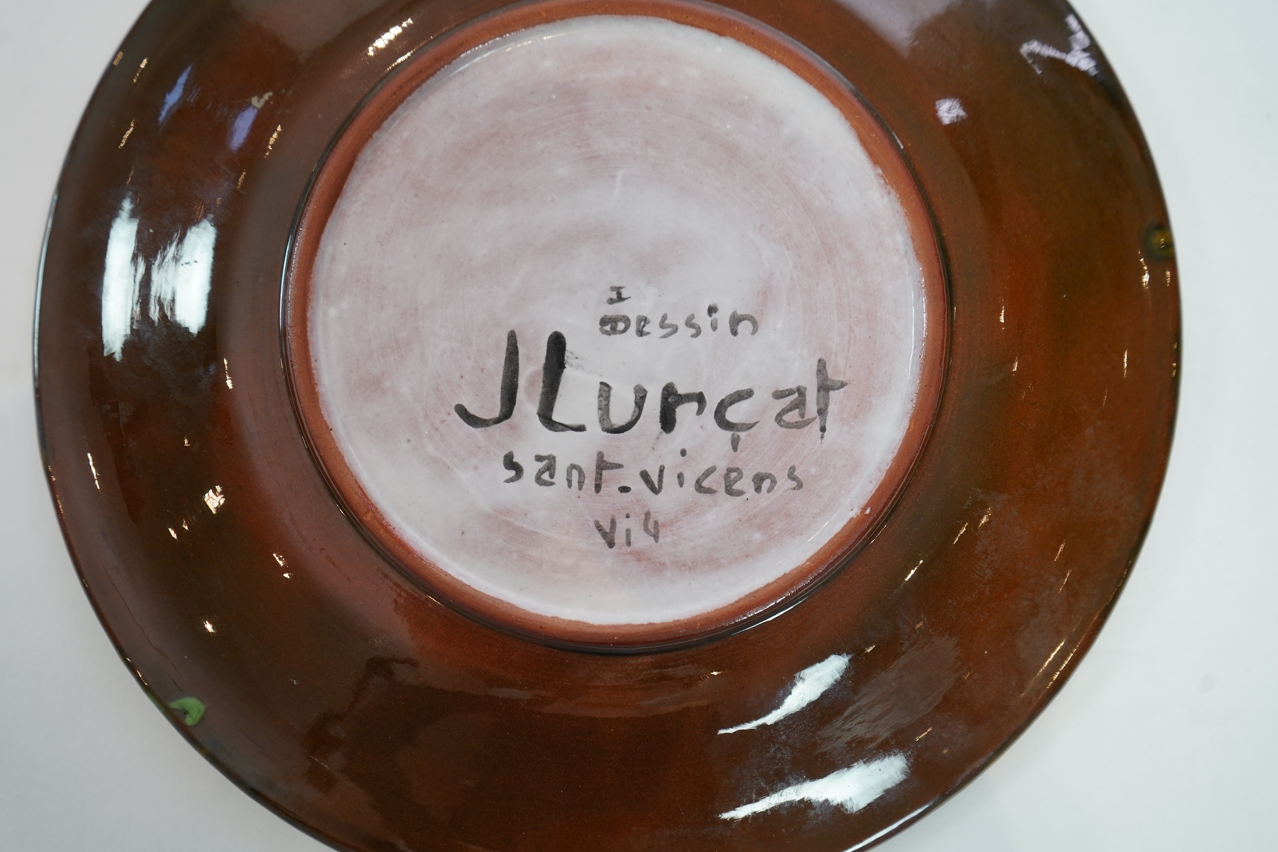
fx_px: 1313
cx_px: 639
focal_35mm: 37
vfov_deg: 35.9
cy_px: 426
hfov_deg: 51.9
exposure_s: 1/60
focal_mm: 37
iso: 800
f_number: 5
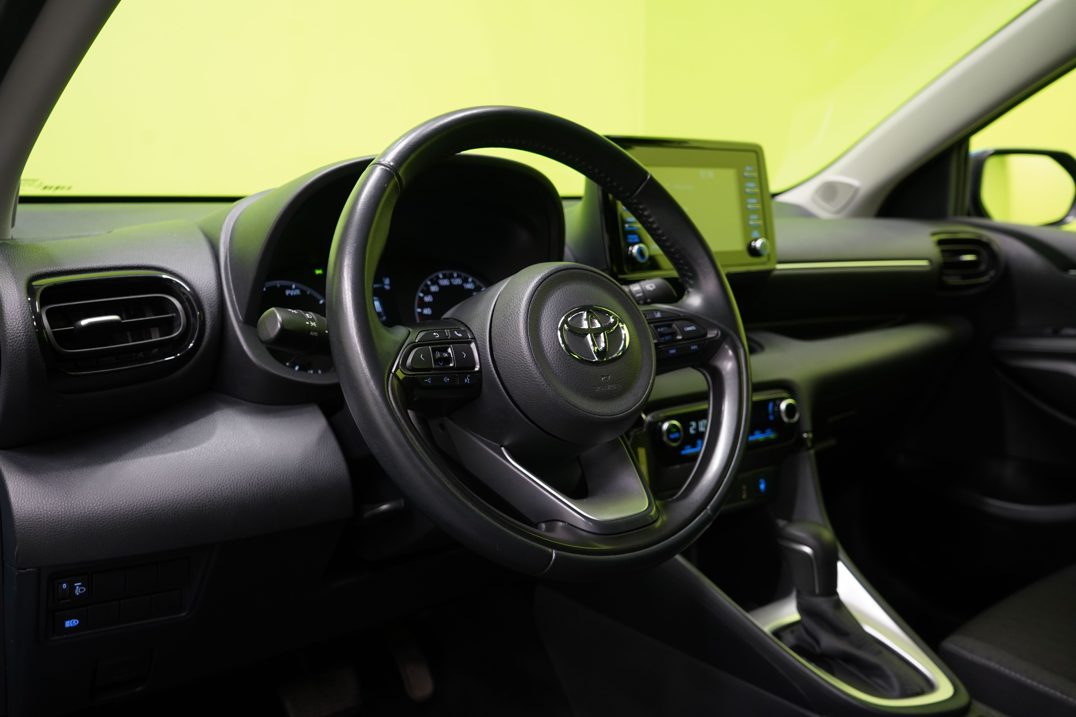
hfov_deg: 58.7
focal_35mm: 32
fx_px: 956
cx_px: 538
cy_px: 358
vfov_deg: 41.1
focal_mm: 32
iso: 1250
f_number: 5.6
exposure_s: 1/20
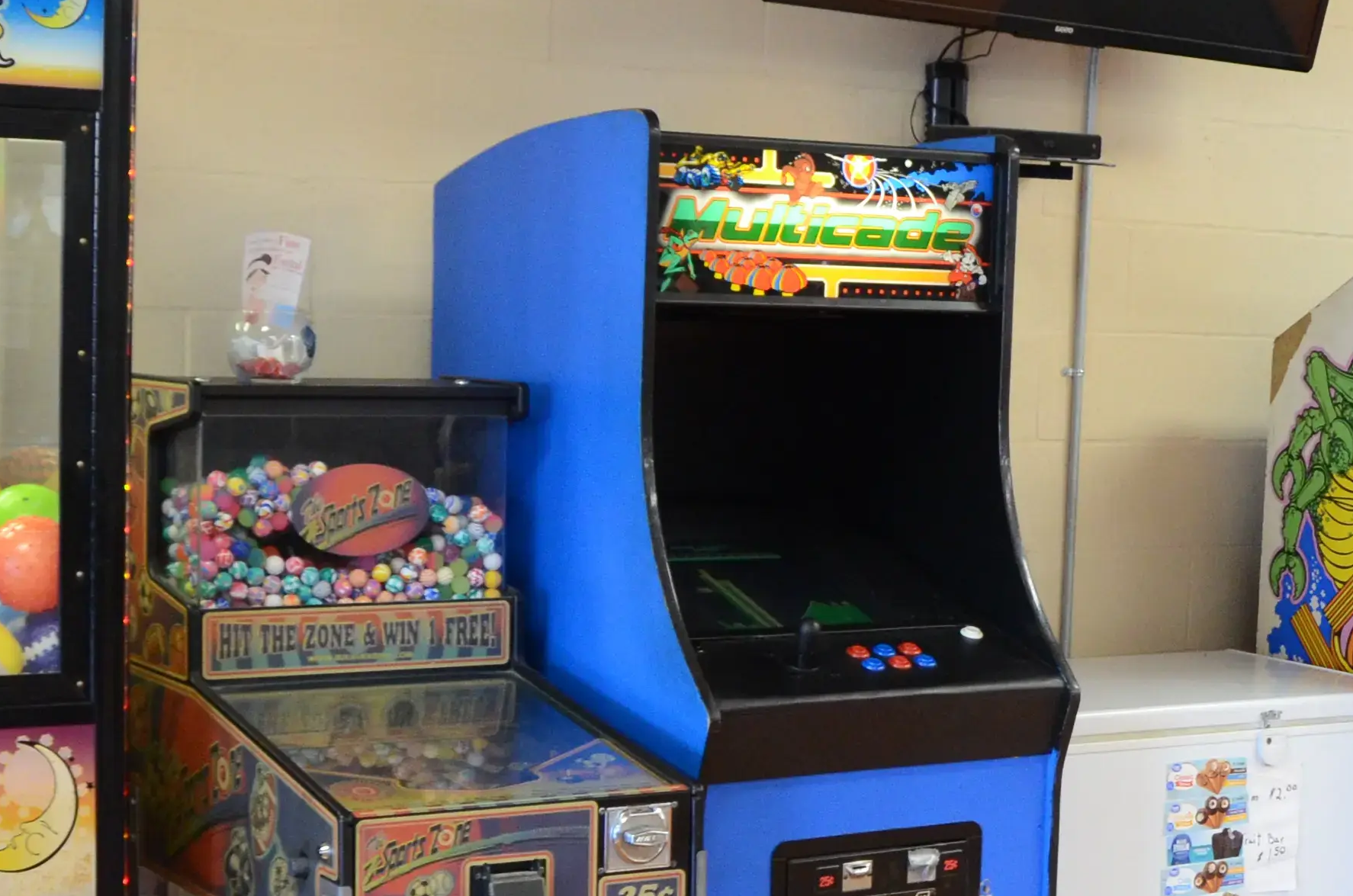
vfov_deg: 18.0
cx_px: 1089
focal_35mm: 75
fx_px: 2813
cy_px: 621
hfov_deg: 26.5
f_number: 4.5
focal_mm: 18
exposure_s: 1/80
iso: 1250
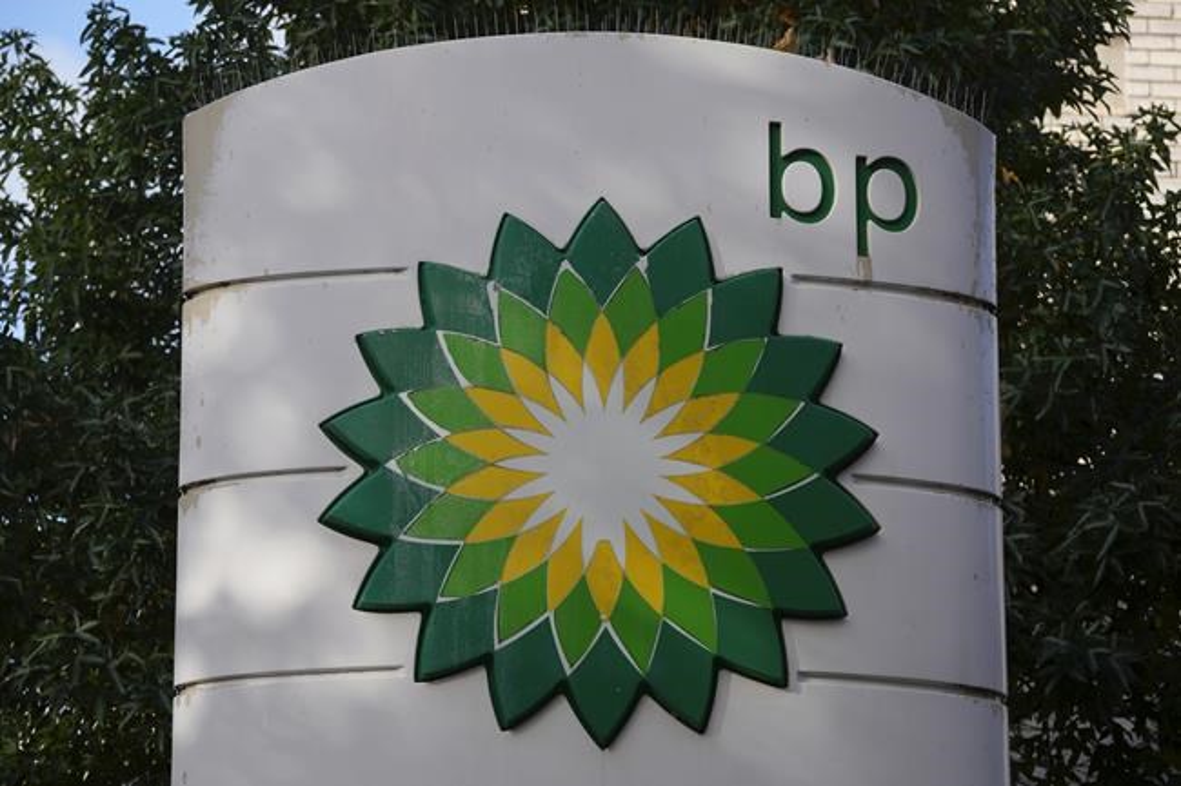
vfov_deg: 10.2
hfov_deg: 15.3
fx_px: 4395
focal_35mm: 134
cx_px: 590
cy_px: 393
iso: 100
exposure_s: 1/250
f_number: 5.6
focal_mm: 134
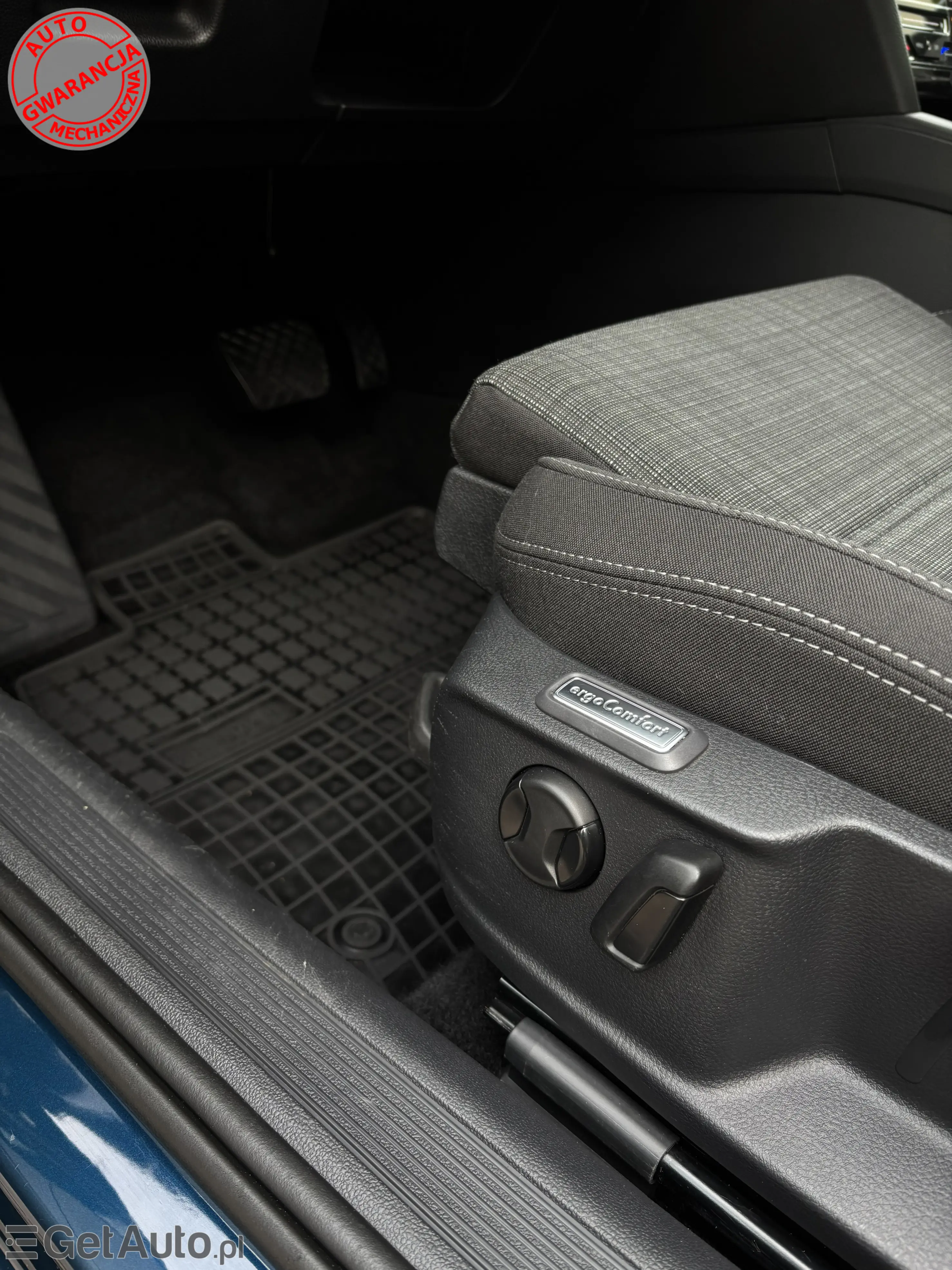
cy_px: 635
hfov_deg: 53.1
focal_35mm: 26
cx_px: 476
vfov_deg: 67.3
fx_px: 953
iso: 64
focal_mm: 5.96
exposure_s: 1/121
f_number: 1.6
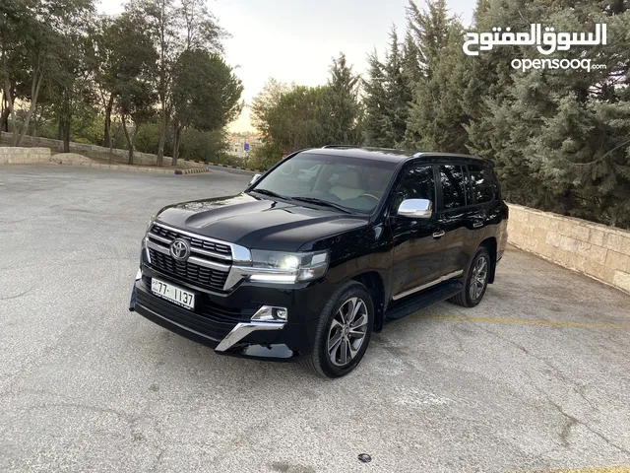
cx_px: 315
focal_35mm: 26
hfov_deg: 67.3
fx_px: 473
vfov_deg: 53.1
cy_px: 236
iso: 64
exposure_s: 1/121
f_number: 1.8
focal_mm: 4.25
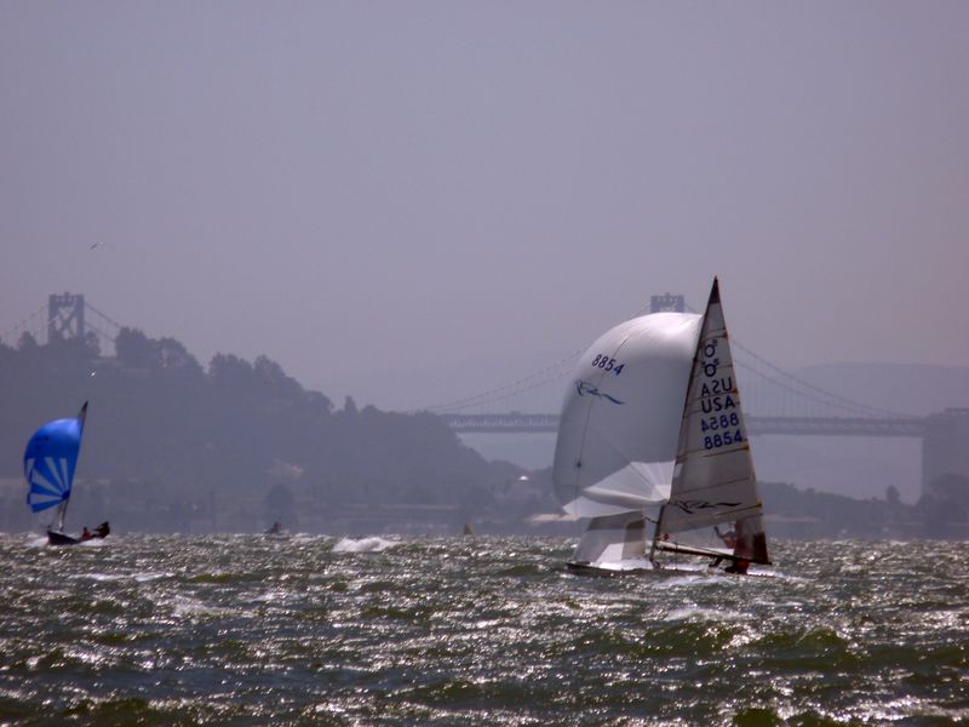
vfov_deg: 3.1
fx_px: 13605
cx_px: 484
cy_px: 364
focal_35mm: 486
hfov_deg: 4.1
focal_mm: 86.4
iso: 100
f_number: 7.1
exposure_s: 1/1000
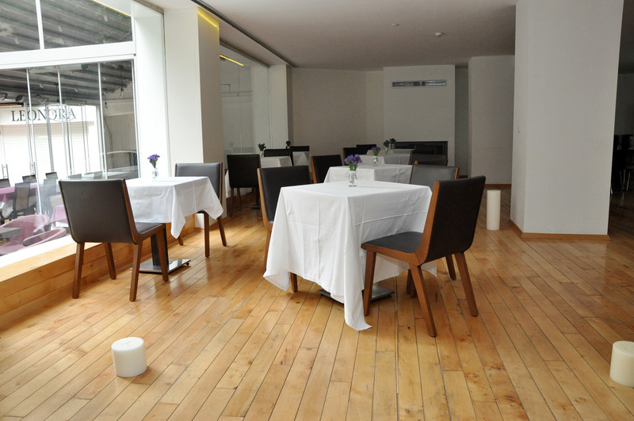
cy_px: 210
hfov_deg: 67.5
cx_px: 317
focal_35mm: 27
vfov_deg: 47.8
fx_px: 475
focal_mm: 18
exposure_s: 1/125
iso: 1250
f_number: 5.6
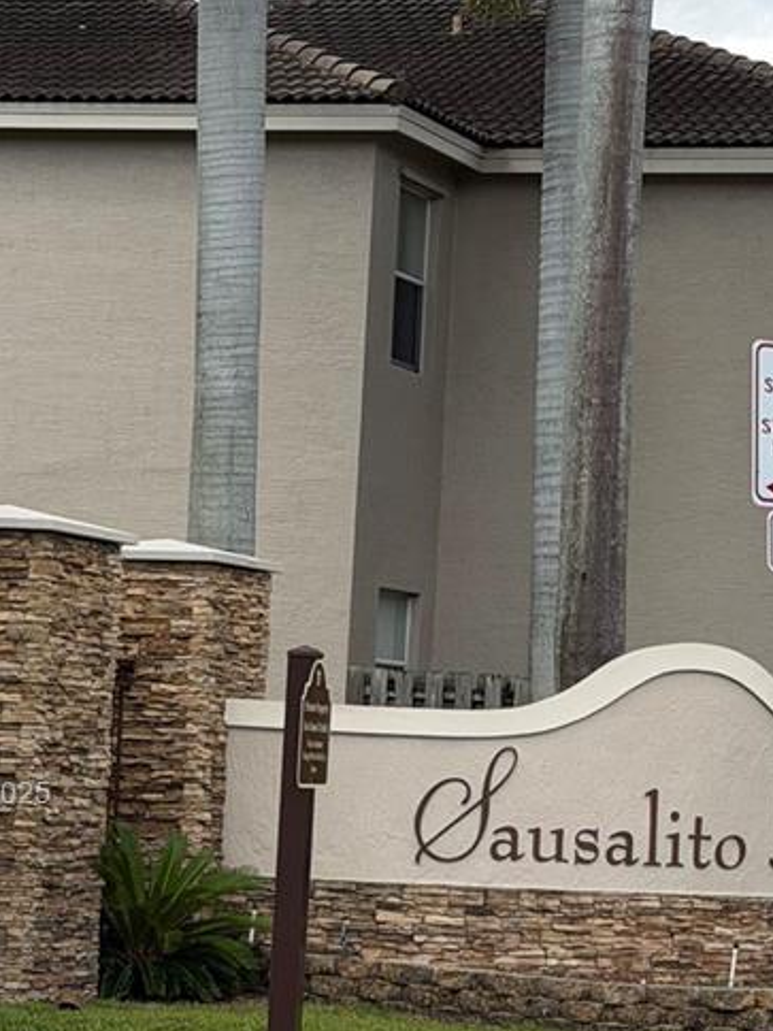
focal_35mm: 119
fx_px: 3543
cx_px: 615
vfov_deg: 16.5
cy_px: 797
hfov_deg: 12.4
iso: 80
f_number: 1.78
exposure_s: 1/3096
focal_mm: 6.76
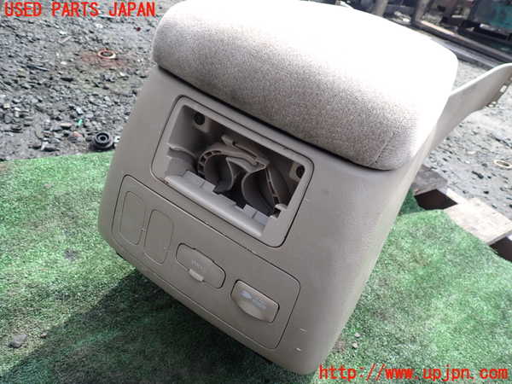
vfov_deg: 54.9
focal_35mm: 25
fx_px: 370
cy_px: 192
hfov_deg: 69.4
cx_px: 256
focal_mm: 4.5
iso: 100
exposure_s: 1/500
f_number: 2.8
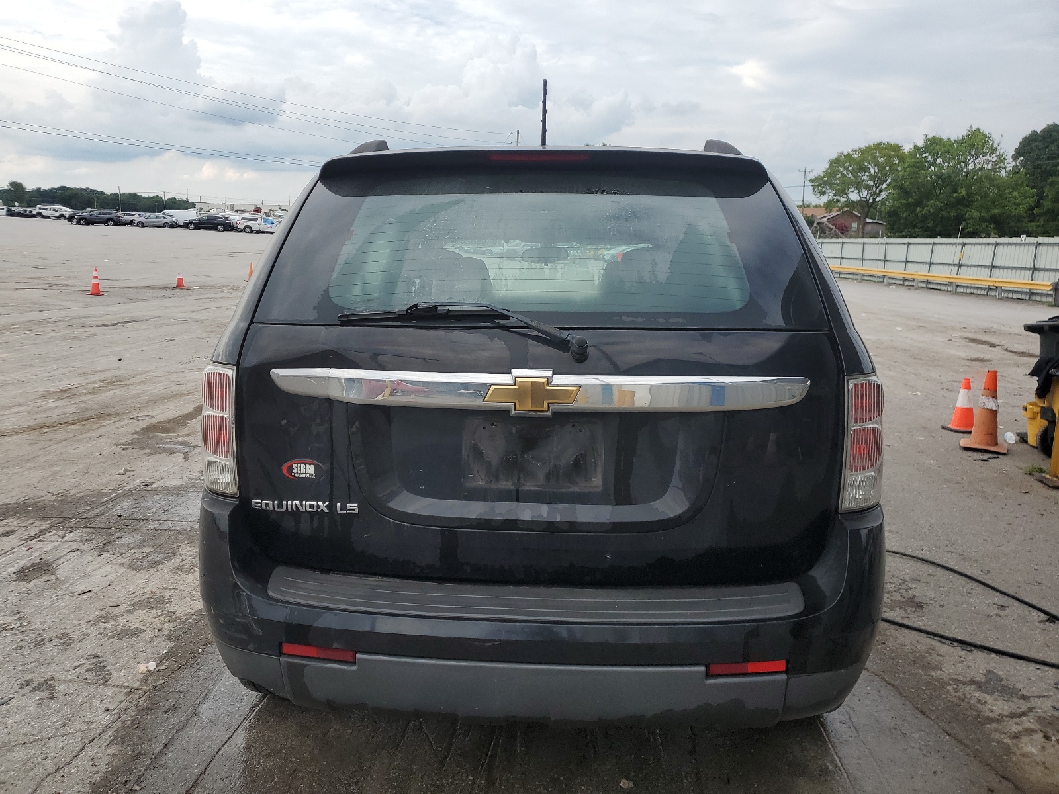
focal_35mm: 26
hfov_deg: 67.3
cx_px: 530
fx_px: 795
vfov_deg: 53.1
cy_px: 397
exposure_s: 1/1250
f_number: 1.5
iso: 50
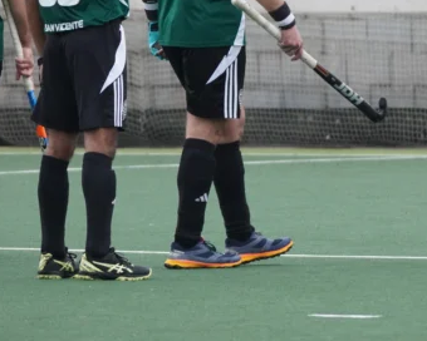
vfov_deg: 1.7
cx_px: 295
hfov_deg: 2.1
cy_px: 75
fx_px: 11589
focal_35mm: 917
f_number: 6.3
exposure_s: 1/800
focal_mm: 288
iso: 1600
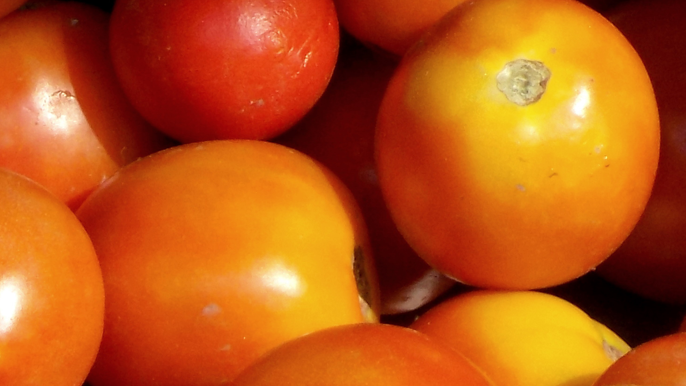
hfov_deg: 8.0
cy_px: 685
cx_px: -50
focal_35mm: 268
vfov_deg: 4.5
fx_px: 4875
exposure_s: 1/320
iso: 80
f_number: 4.2
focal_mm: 12.5
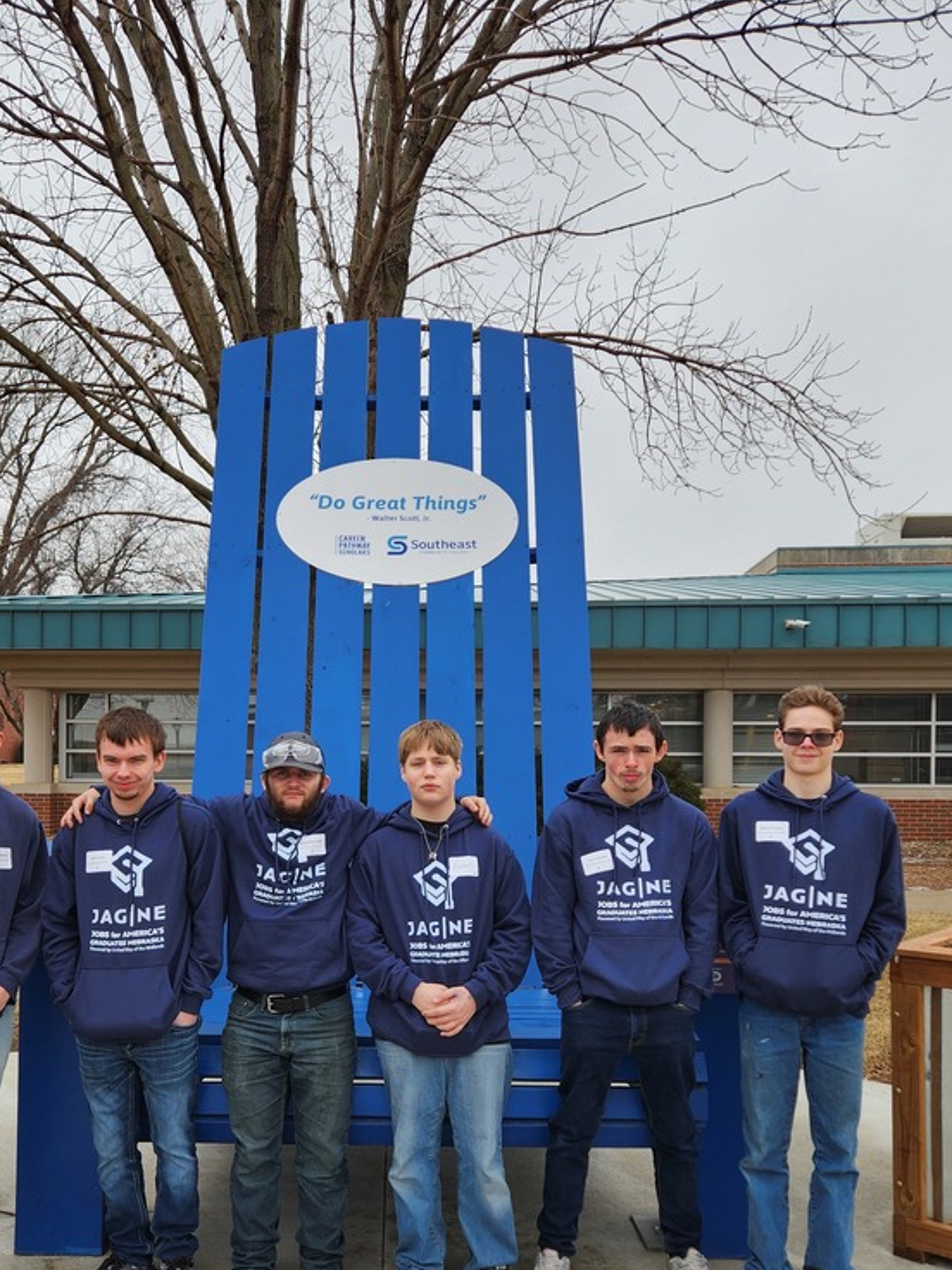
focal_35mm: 32
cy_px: 787
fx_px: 1173
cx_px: 405
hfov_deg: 44.0
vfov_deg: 56.2
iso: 20
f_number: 1.8
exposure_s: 1/227
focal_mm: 5.4
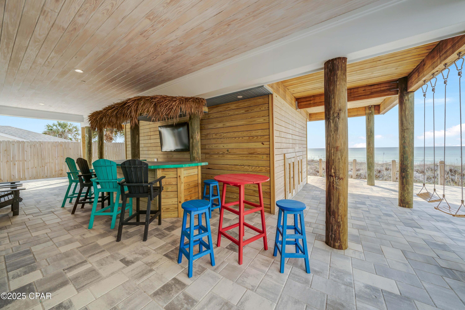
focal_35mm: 12
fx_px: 155
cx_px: 232
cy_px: 155
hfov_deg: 112.6
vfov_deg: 90.0
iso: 100
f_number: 5.6
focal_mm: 12
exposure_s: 1/320
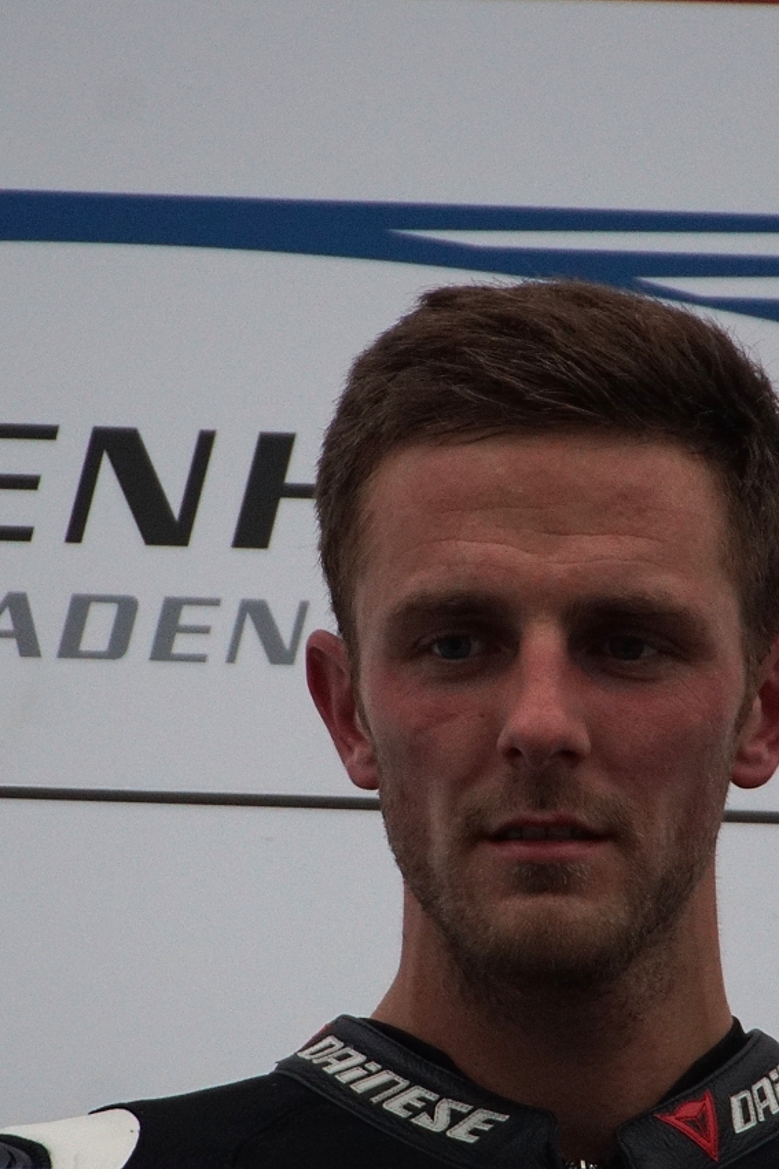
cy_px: 584
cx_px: 628
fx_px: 36625
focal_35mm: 1128
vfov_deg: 1.8
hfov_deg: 1.2
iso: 800
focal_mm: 500
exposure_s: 1/250
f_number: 6.3
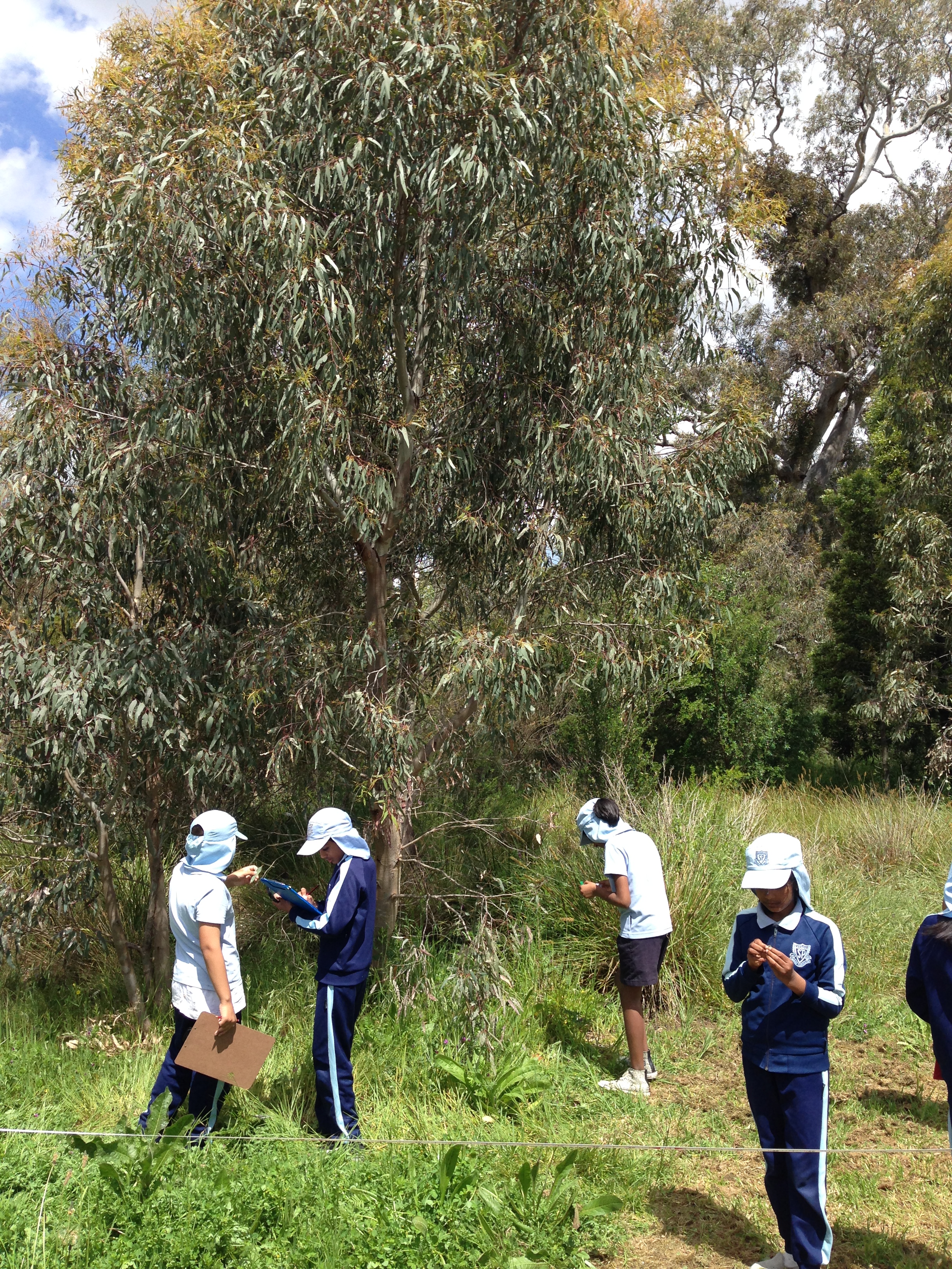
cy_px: 634
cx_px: 476
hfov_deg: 42.9
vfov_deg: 55.4
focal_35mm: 33
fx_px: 1210
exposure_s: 1/968
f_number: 2.4
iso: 50
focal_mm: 4.12
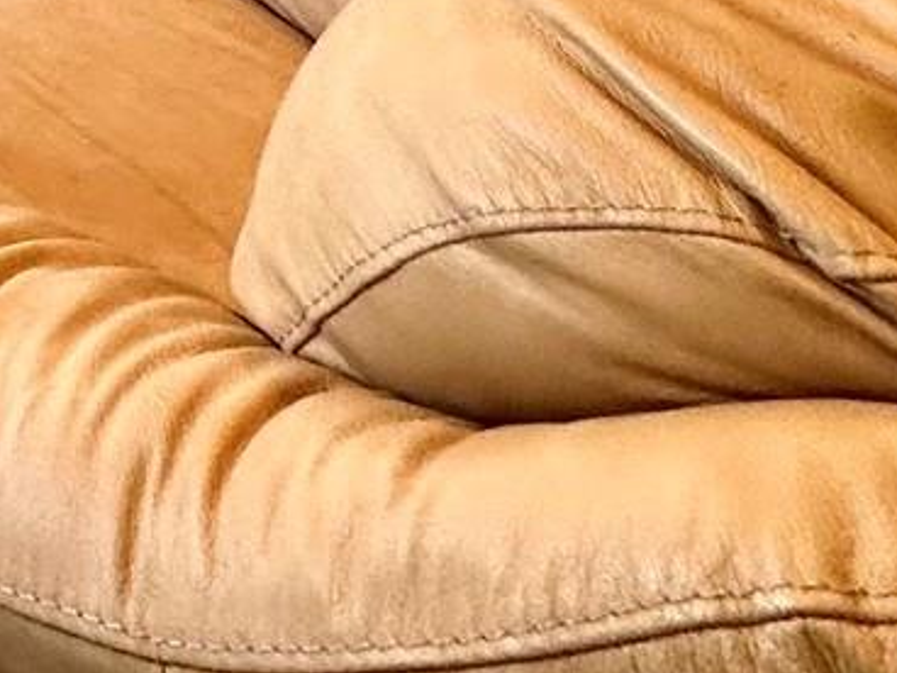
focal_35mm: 78
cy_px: -1119
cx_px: -860
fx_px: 2021
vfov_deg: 12.6
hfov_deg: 17.9
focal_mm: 2.22
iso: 64
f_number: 2.2
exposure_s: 1/120
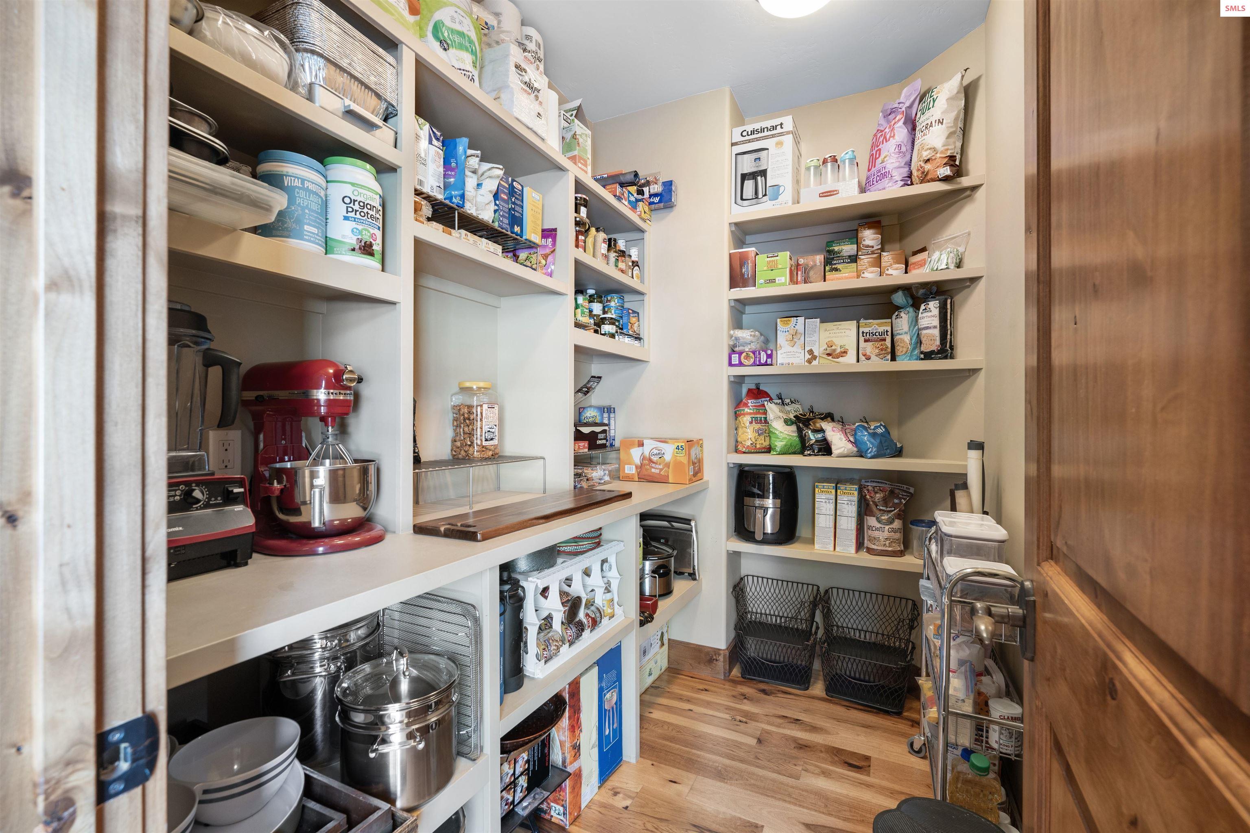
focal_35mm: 16
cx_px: 625
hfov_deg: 96.7
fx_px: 556
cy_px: 416
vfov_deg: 73.7
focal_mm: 16
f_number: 8
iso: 320
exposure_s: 1.6
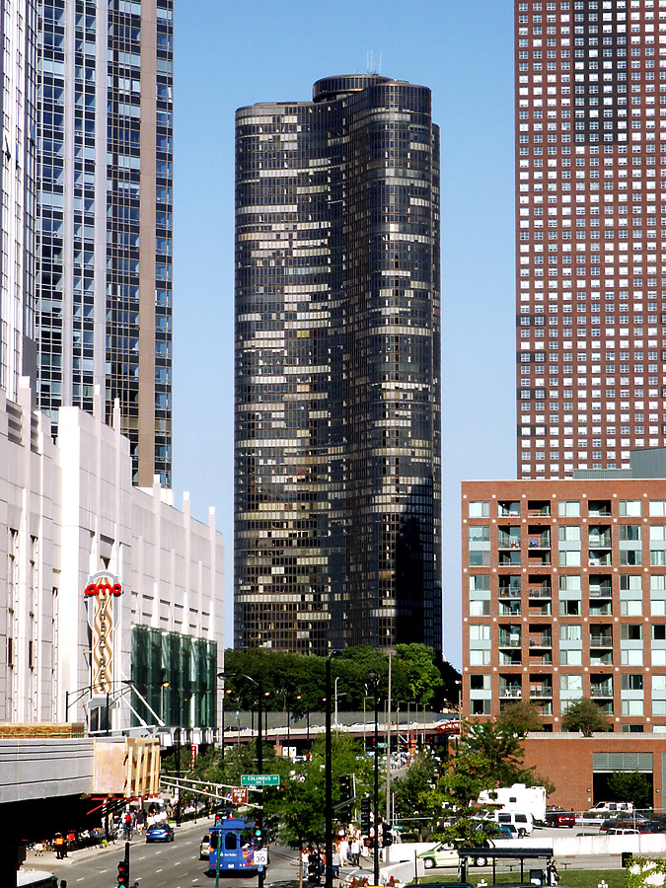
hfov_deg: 14.5
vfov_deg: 19.3
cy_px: 444
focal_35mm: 102
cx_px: 333
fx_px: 2617
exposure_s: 1/180
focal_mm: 20.84
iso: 64
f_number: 8
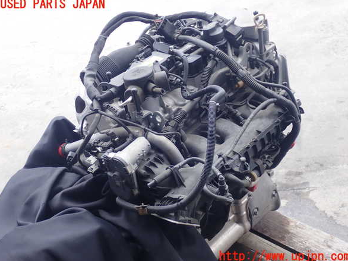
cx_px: 175
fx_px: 443
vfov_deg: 32.9
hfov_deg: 42.9
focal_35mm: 44
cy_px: 130
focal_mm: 7.86
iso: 125
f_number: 2.9
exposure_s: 1/80
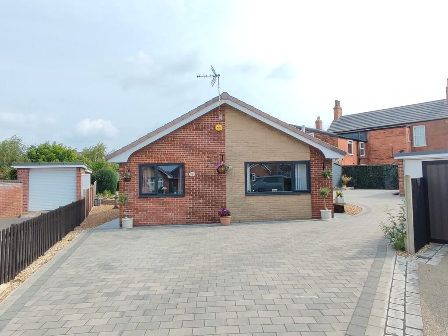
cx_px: 224
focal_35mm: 23
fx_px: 298
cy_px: 168
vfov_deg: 58.9
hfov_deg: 73.9
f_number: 2.2
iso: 50
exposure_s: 1/1256
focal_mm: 1.65
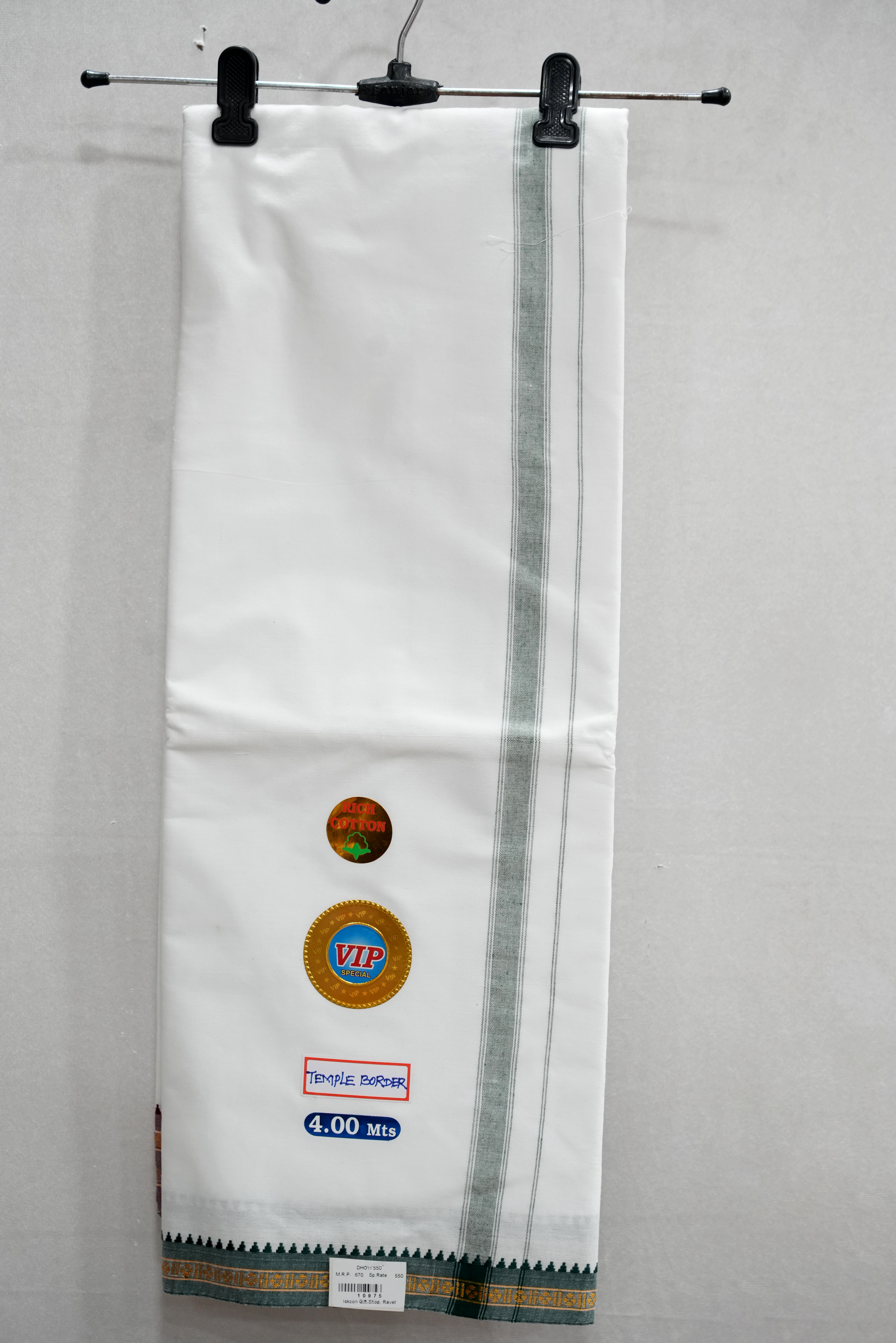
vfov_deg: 23.1
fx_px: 3285
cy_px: 672
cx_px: 448
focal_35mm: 88
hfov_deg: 15.5
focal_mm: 88
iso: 1250
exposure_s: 1/60
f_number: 5.6
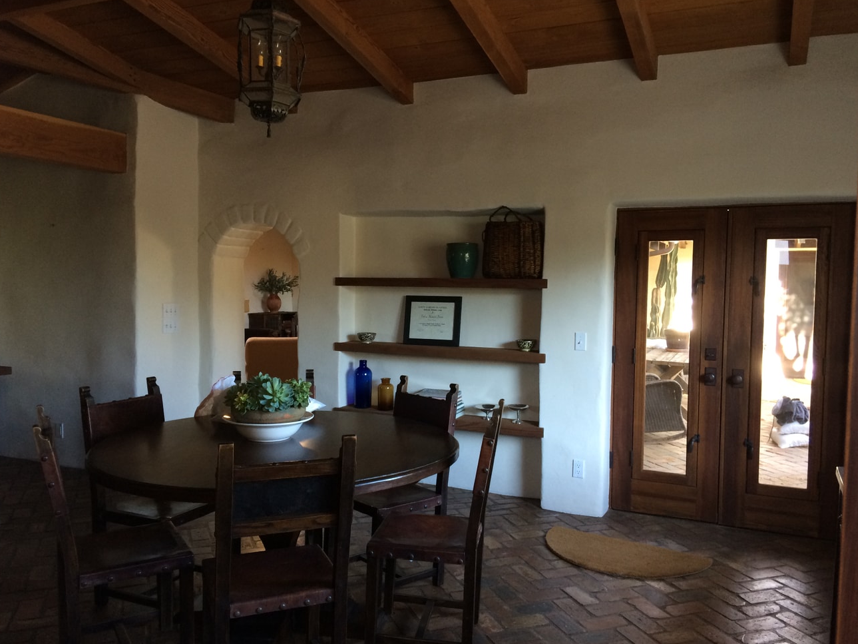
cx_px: 434
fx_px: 744
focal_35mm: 30
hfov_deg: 60.0
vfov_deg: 46.8
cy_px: 327
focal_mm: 4.15
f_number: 2.2
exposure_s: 1/30
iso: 100
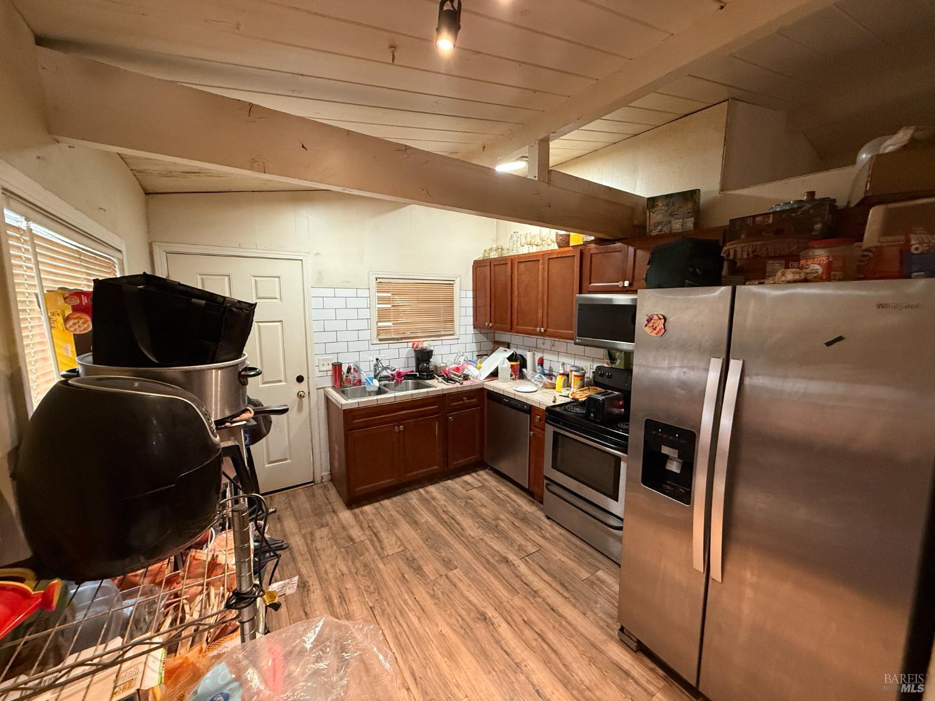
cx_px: 468
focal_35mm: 14
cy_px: 350
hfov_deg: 102.1
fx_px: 378
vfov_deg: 85.7
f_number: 2.2
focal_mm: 2.22
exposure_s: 1/60
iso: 320
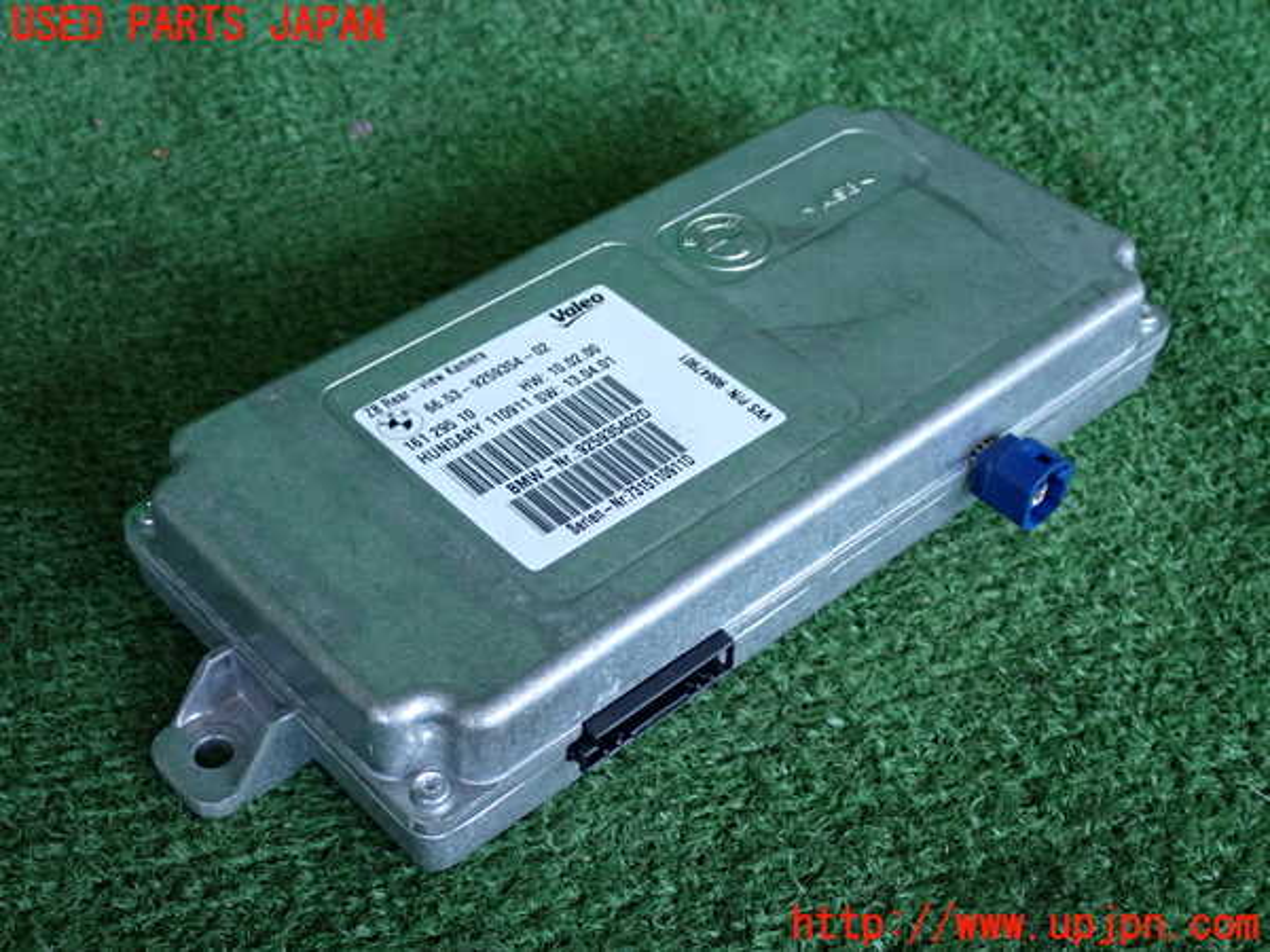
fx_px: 1834
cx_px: 635
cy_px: 476
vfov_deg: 29.1
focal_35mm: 50
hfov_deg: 38.2
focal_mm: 9.01
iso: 320
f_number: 3.2
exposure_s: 1/125
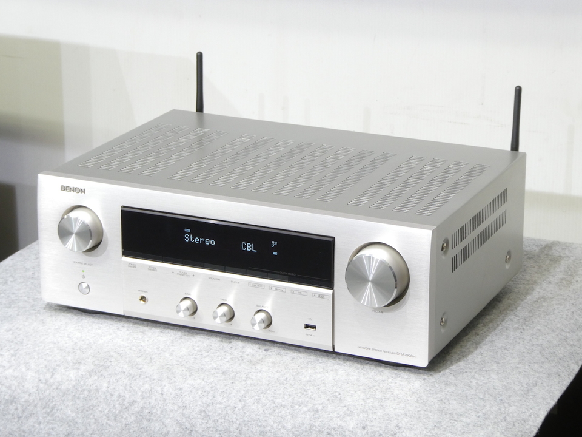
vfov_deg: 14.0
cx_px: 291
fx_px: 1782
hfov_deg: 18.5
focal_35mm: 106
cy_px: 218
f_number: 5.1
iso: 200
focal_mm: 19
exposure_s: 1/5
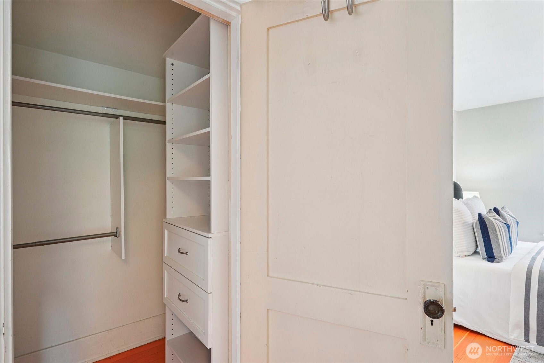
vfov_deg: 70.4
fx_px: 257
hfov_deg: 93.3
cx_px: 272
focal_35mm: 17
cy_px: 182
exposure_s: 1/3.33
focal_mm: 17
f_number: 8
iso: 400
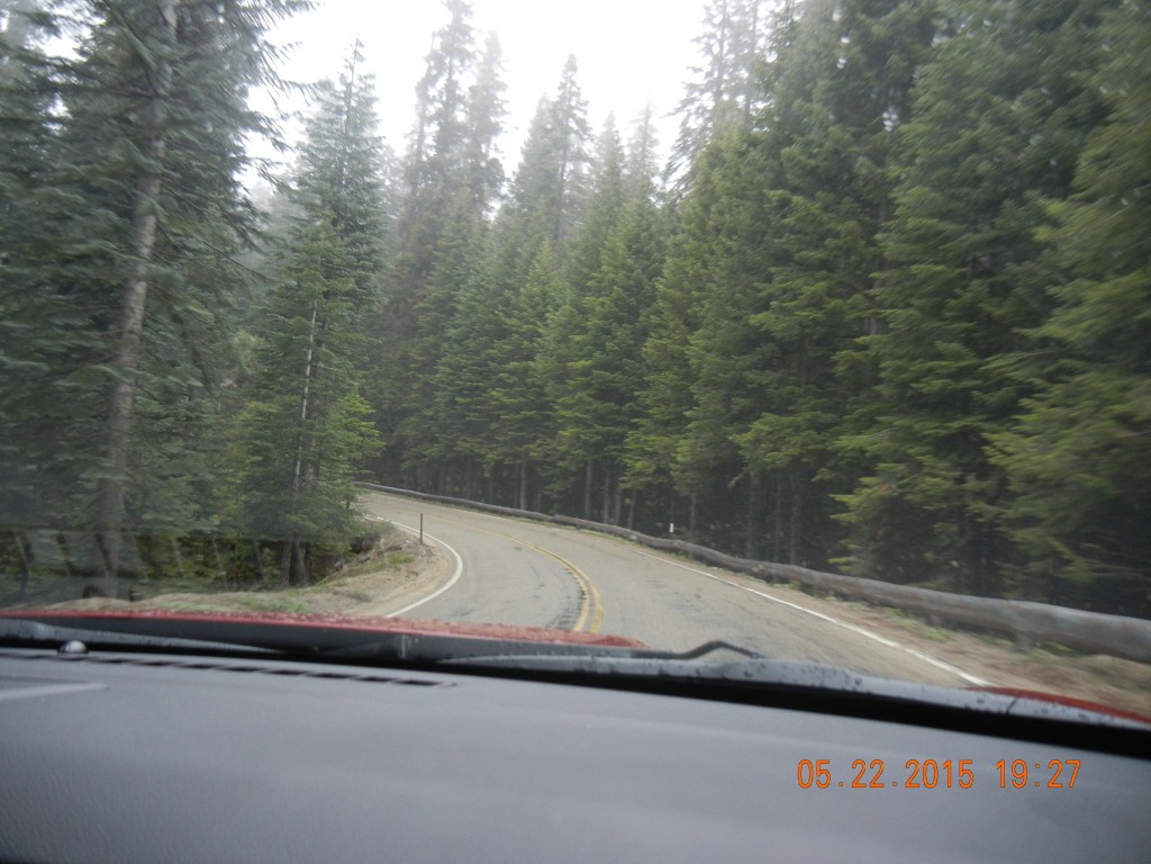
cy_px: 432
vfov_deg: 46.8
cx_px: 576
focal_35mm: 30
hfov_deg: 60.0
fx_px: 998
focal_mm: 5.4
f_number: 3.5
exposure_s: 1/60
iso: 256
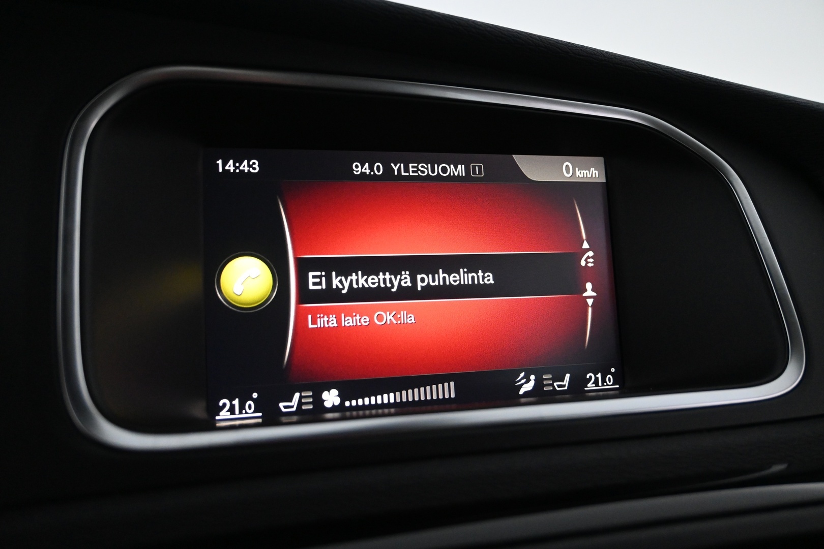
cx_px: 412
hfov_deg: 60.7
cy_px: 274
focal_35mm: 31
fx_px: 704
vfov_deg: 42.6
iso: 3200
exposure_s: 1/125
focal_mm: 20.5
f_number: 3.8
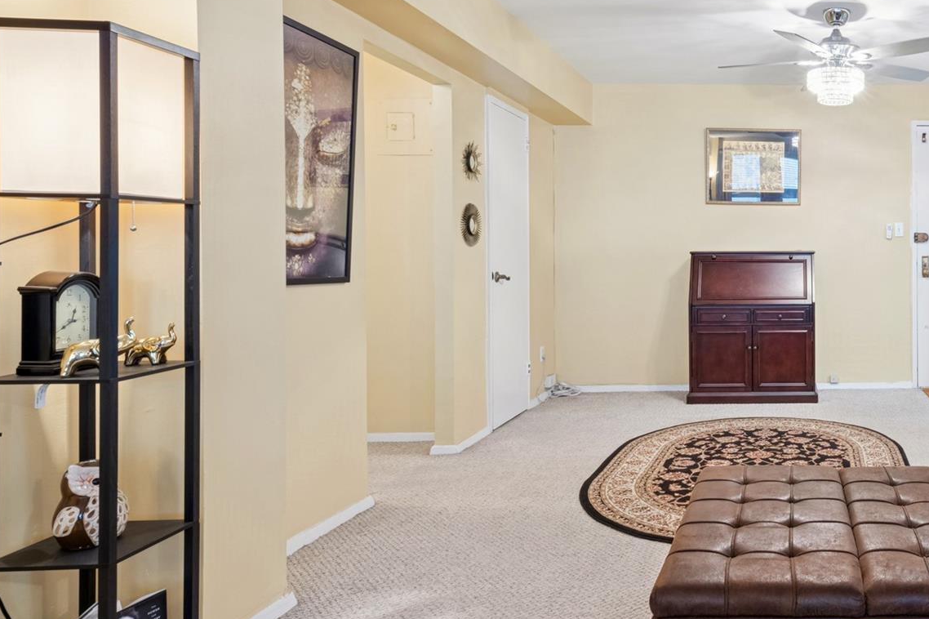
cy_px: 271
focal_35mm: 27
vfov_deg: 47.8
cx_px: 802
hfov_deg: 59.4
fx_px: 697
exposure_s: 1/1.25
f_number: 14
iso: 640
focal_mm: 15
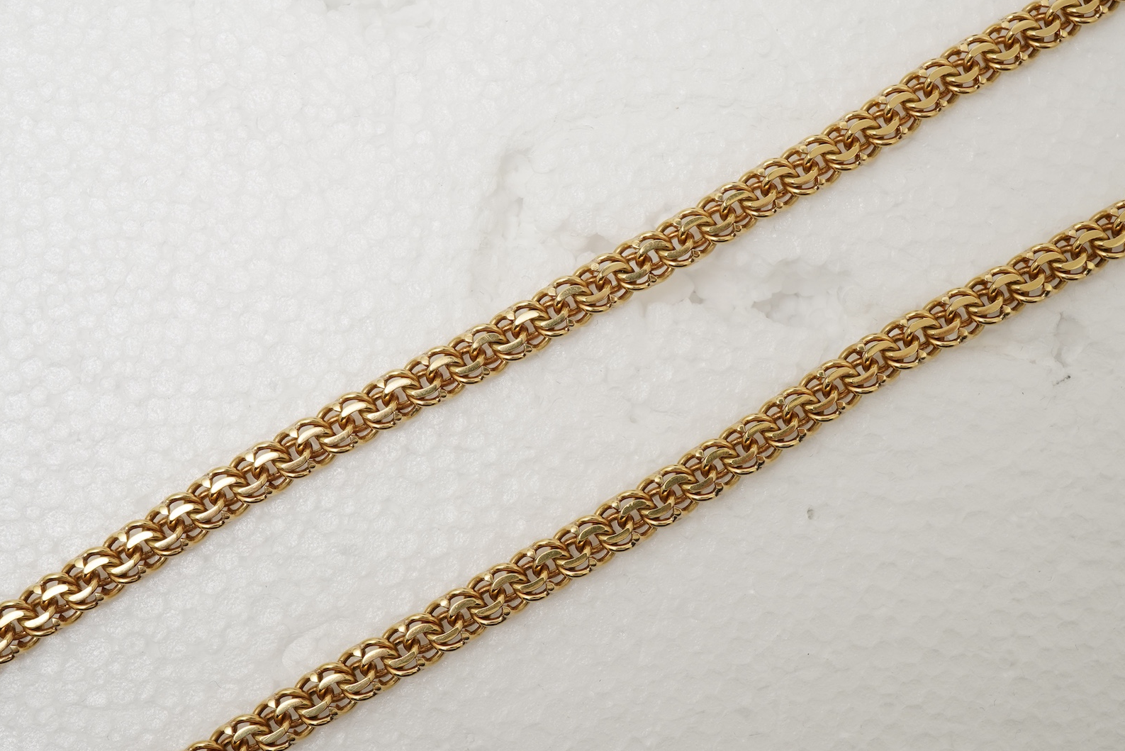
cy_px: 384
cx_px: 613
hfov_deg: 38.8
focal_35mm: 51
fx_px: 1594
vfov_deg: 26.5
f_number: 22
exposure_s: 1/100
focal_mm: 30
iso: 500
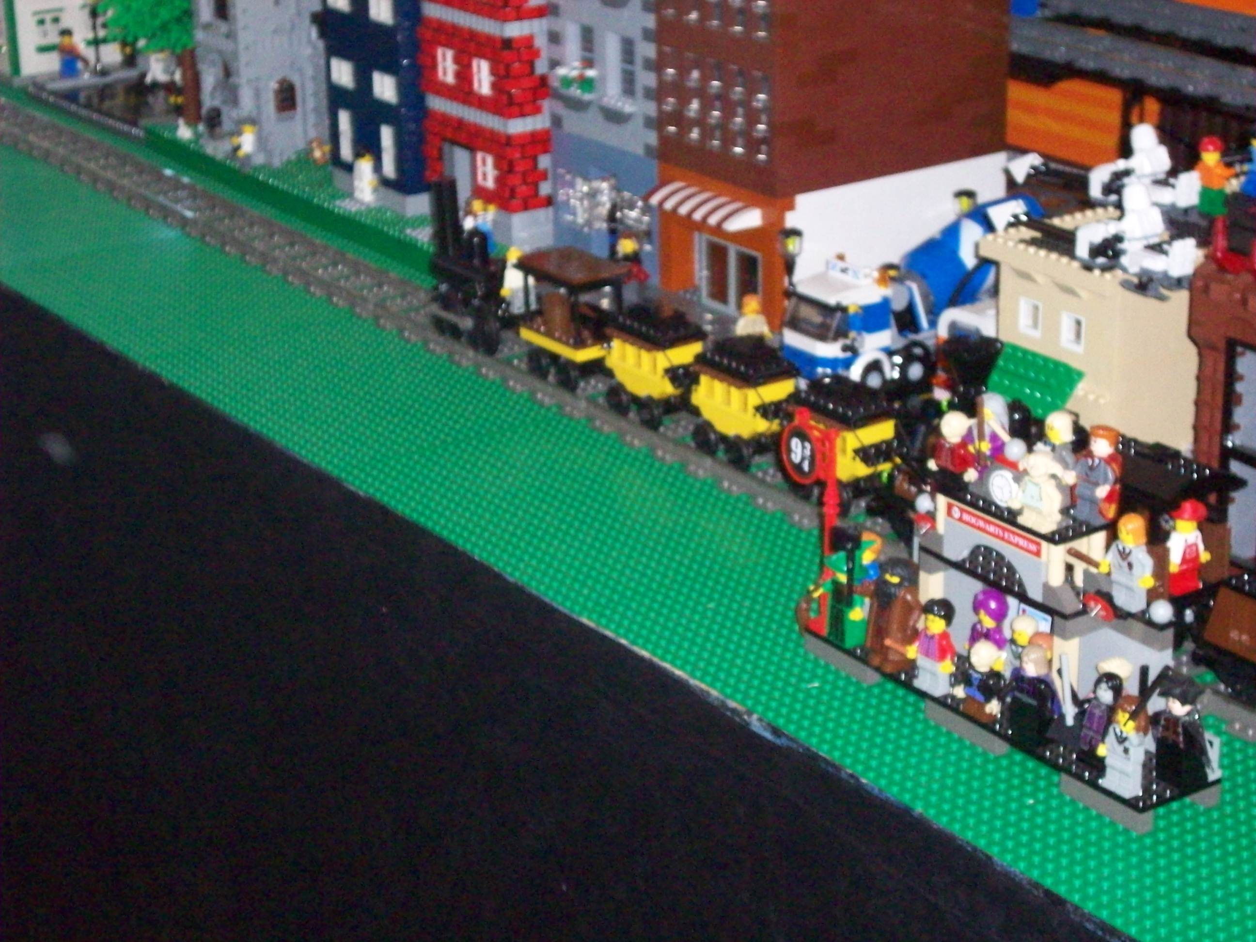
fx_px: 2794
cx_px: 628
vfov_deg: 19.1
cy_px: 471
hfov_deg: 25.3
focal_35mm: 77
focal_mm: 12.8
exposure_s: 1/102
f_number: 4.2
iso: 400
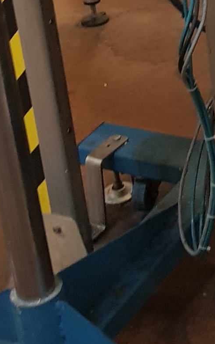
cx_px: 408
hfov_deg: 10.6
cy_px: -116
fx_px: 1078
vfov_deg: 17.0
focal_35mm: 115
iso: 250
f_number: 1.7
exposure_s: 1/33
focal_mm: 4.3
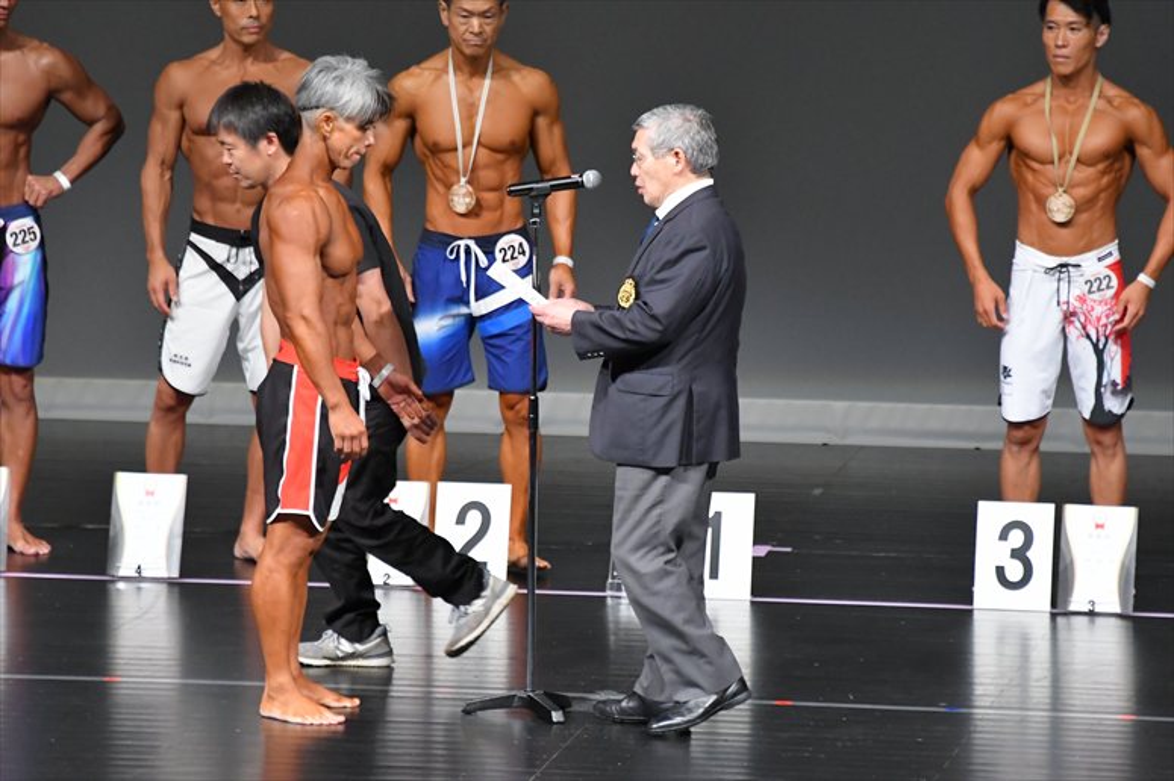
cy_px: 390
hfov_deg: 6.0
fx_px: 11245
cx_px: 587
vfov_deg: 4.0
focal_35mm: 345
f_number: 5.6
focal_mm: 230
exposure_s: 1/400
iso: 5000
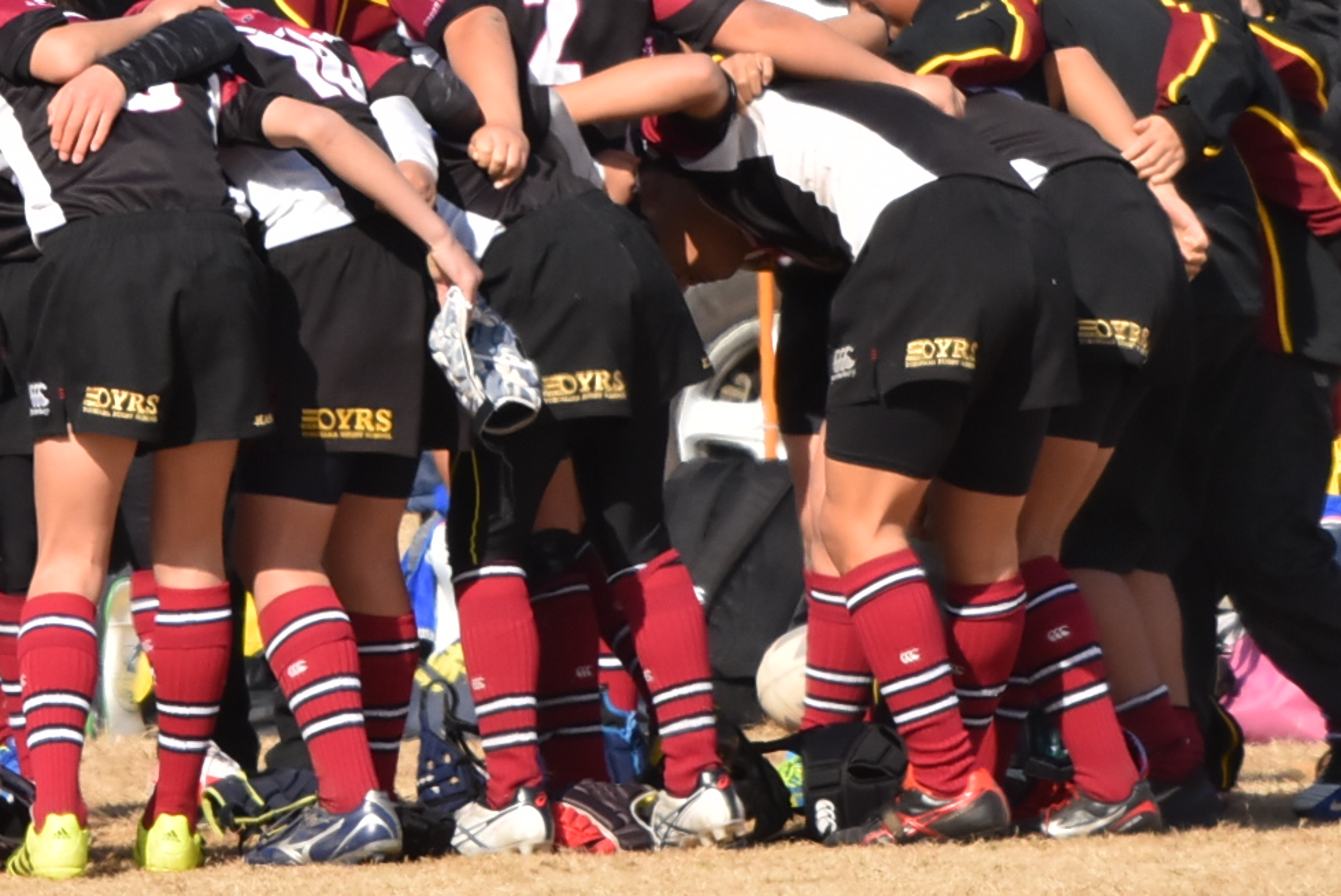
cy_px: 126
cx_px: 255
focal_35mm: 1697
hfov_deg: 1.2
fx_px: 63248
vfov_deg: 0.8
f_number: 6.3
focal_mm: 370
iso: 450
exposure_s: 1/2000
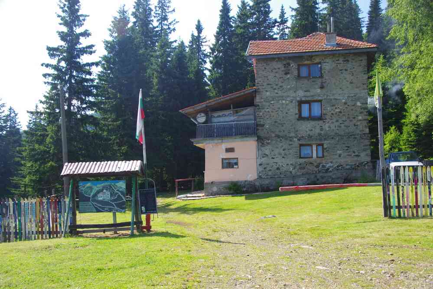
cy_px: 144
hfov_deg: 51.3
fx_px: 451
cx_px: 216
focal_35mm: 38
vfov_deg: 35.5
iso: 200
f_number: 9
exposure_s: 1/50
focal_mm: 25
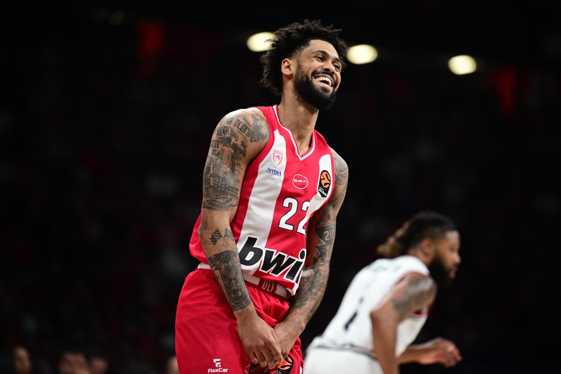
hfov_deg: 10.3
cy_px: 187
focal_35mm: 200
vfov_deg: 6.9
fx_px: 3116
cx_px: 280
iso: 2000
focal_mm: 200
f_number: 3.2
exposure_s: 1/1250
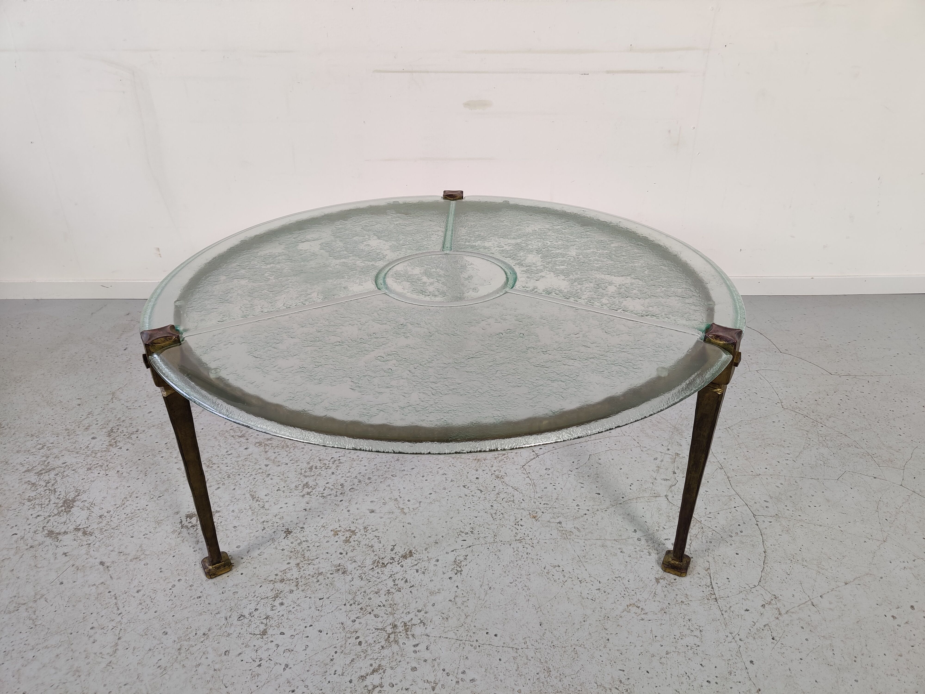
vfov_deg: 51.4
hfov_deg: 65.3
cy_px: 347
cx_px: 462
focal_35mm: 27
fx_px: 721
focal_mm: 4.75
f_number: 1.65
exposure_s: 1/100
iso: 160
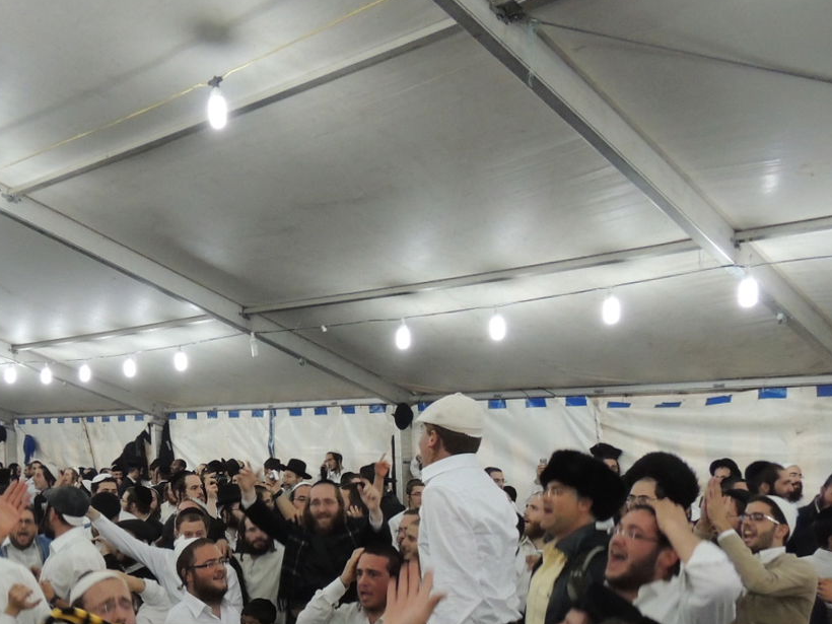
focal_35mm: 41
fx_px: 985
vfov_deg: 34.1
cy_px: 494
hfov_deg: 44.5
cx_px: 225
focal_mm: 4.3
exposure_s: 1/125
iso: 560
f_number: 3
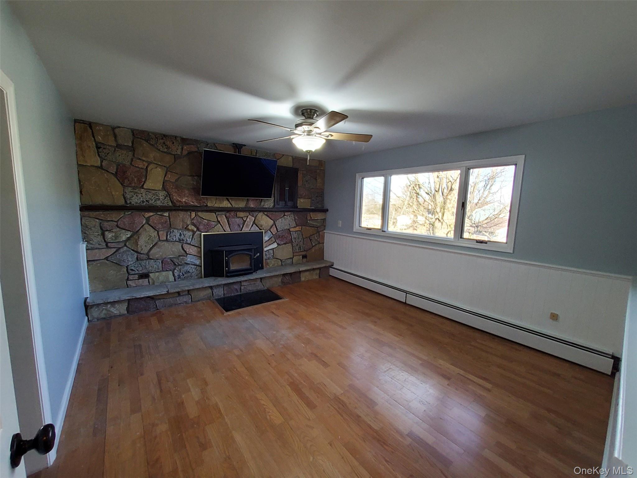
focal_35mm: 13
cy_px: 239
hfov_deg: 106.2
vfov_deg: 89.9
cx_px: 318
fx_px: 239
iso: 160
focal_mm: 1.13
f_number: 2.2
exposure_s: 1/60
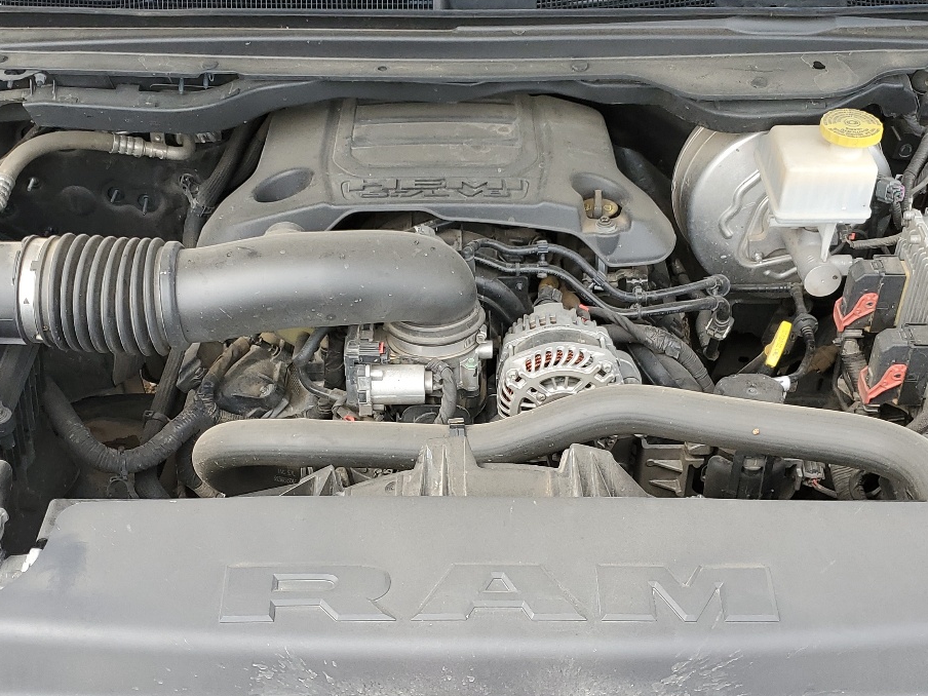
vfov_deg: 31.5
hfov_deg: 41.2
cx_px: 457
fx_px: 1233
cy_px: 350
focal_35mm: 46
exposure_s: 1/500
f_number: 1.5
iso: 50
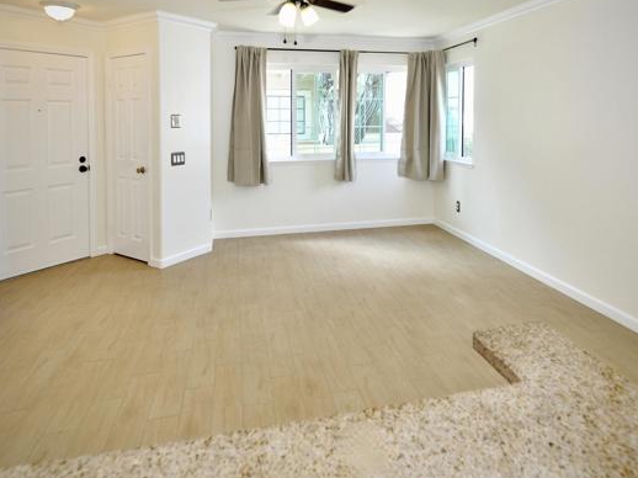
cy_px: 225
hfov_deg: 82.9
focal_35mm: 20
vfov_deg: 66.9
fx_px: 361
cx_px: 334
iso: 500
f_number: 4
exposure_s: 1/60
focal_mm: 11
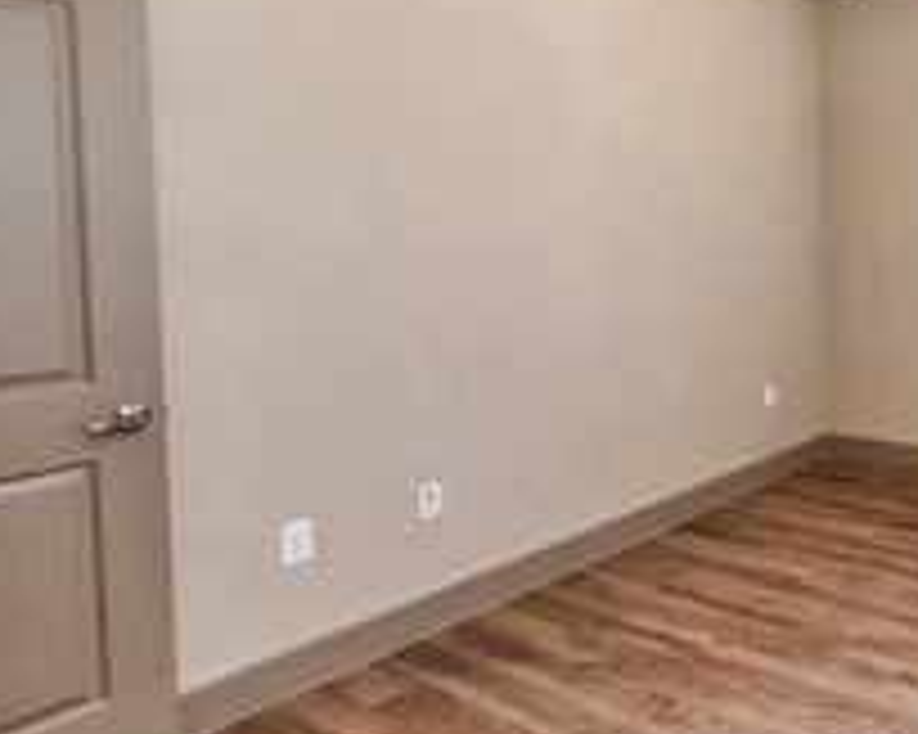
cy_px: 252
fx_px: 788
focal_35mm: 29
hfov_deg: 49.6
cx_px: 914
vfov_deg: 49.2
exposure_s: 1/125
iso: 800
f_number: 7.1
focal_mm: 14
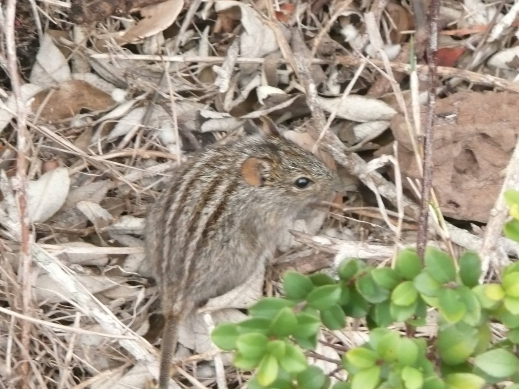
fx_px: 5712
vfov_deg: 3.9
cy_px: 194
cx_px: 260
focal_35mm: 381
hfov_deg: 5.2
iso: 250
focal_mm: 42
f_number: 4.9
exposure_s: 1/125
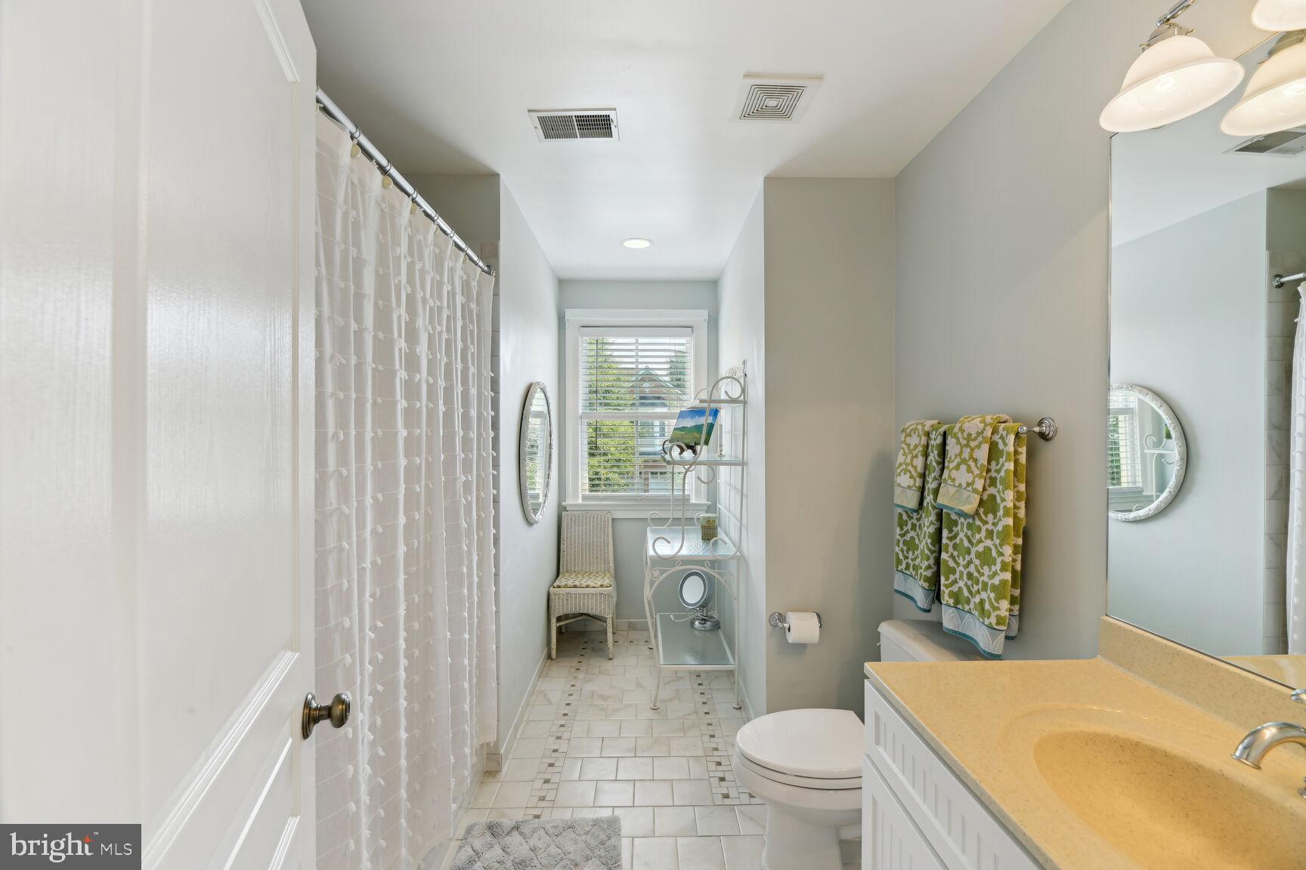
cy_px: 435
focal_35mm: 14
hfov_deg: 104.3
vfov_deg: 81.2
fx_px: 508
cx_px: 653
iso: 200
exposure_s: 1/10
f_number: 11
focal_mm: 14
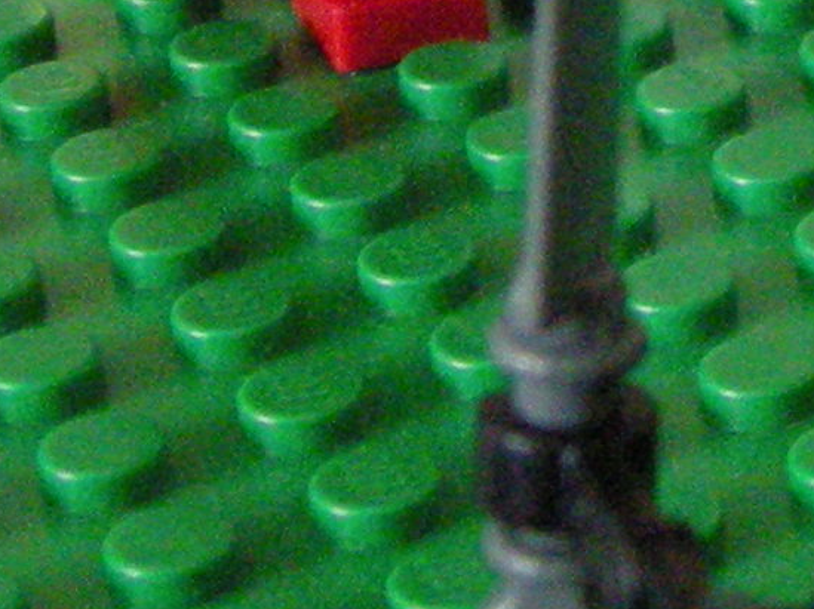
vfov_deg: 7.2
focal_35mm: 196
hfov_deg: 9.4
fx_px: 4606
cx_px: 1653
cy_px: -753
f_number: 2.8
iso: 385
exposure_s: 1/60
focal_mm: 5.7
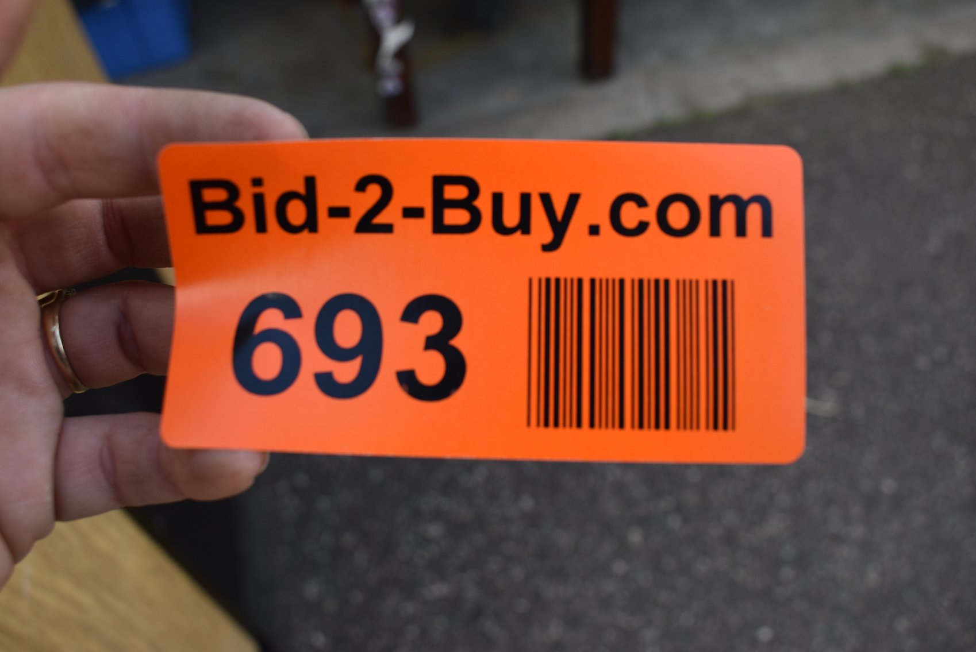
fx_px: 855
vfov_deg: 41.8
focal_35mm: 32
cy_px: 326
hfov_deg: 59.5
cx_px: 488
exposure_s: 1/250
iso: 220
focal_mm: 21
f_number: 5.6
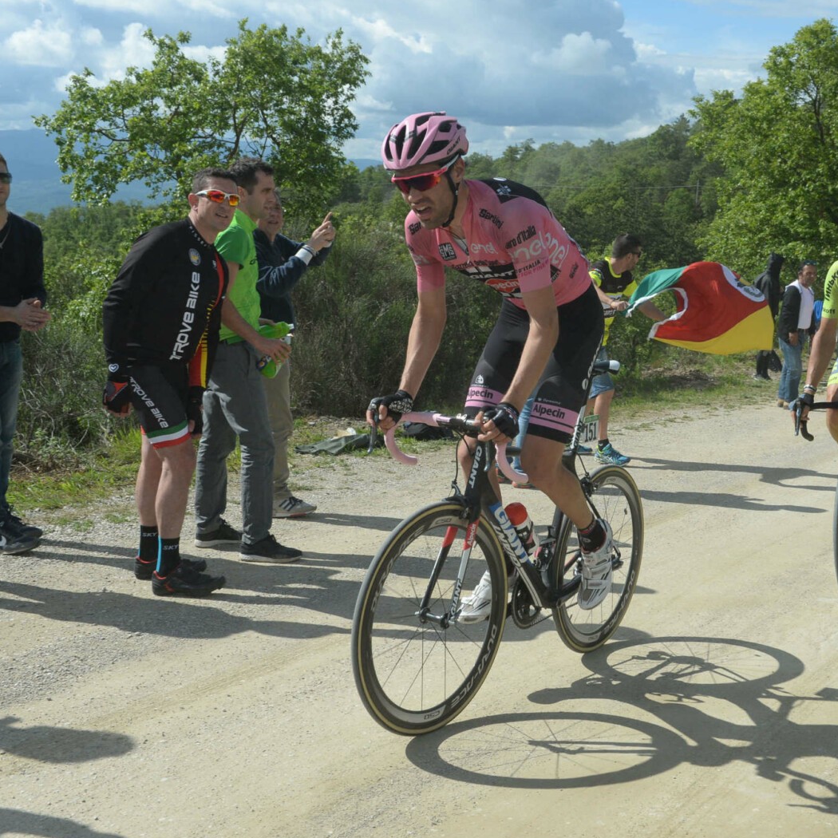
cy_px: 423
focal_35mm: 44
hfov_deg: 38.2
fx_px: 1205
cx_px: 498
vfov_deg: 38.3
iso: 400
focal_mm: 34
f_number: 9
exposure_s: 1/800
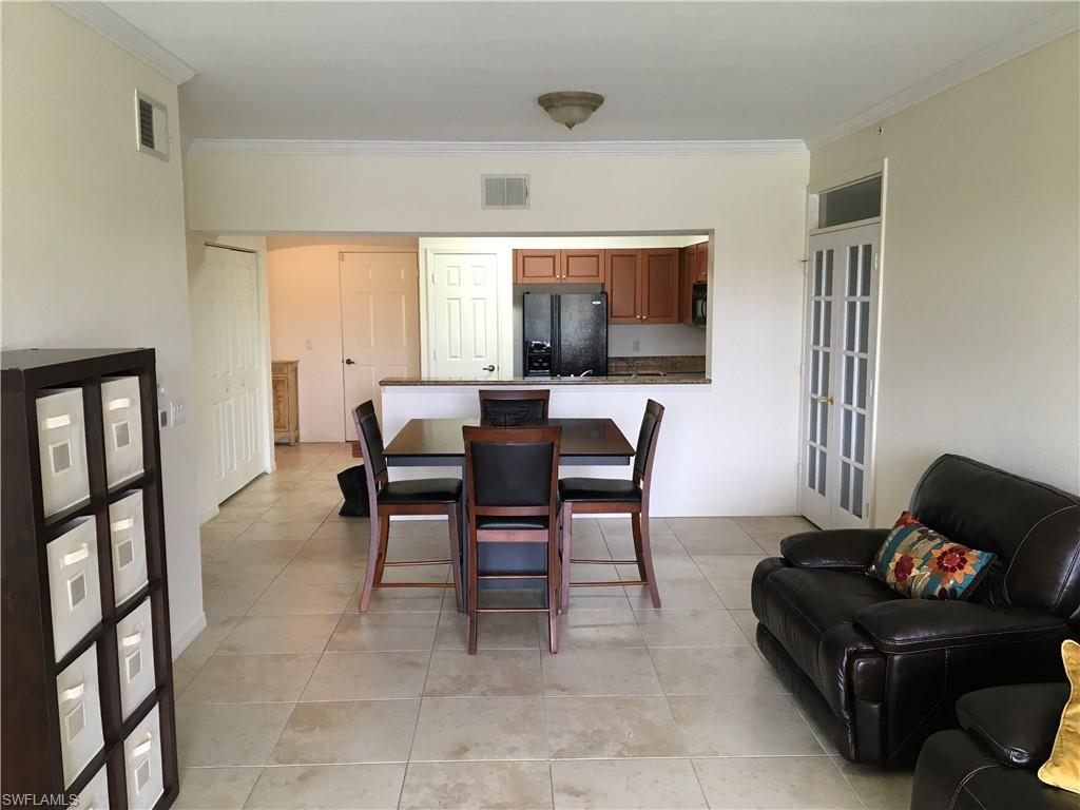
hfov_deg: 61.7
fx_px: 905
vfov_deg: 48.2
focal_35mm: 29
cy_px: 405
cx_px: 540
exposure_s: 1/30
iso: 64
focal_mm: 4.15
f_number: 2.2
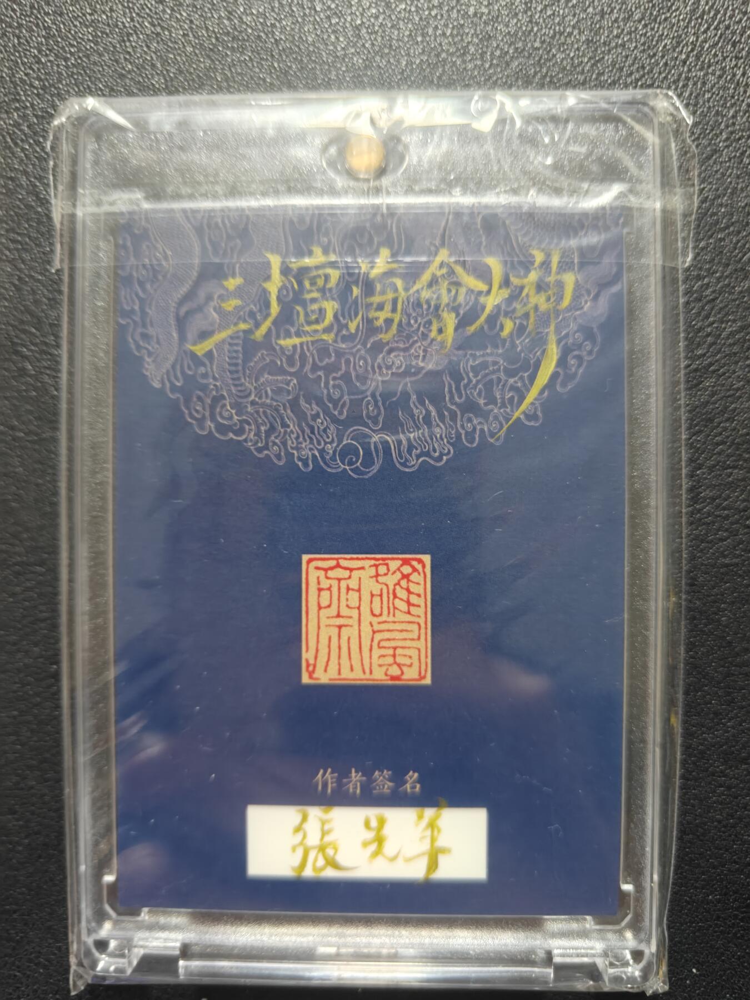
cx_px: 375
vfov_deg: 71.6
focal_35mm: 24
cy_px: 500
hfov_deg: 56.8
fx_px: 693
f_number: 1.8
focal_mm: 5.59
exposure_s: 1/33
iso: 200
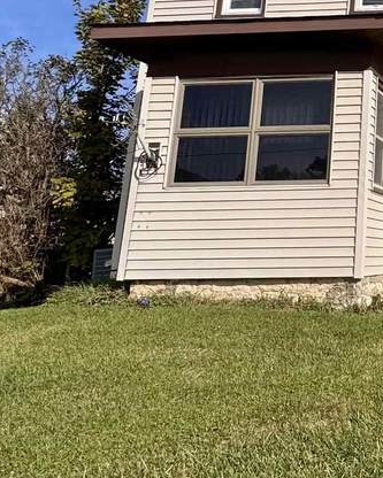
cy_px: 128
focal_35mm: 42
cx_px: 542
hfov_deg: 27.4
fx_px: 595
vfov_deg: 42.6
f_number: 2.2
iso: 50
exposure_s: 1/3717
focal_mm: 2.22
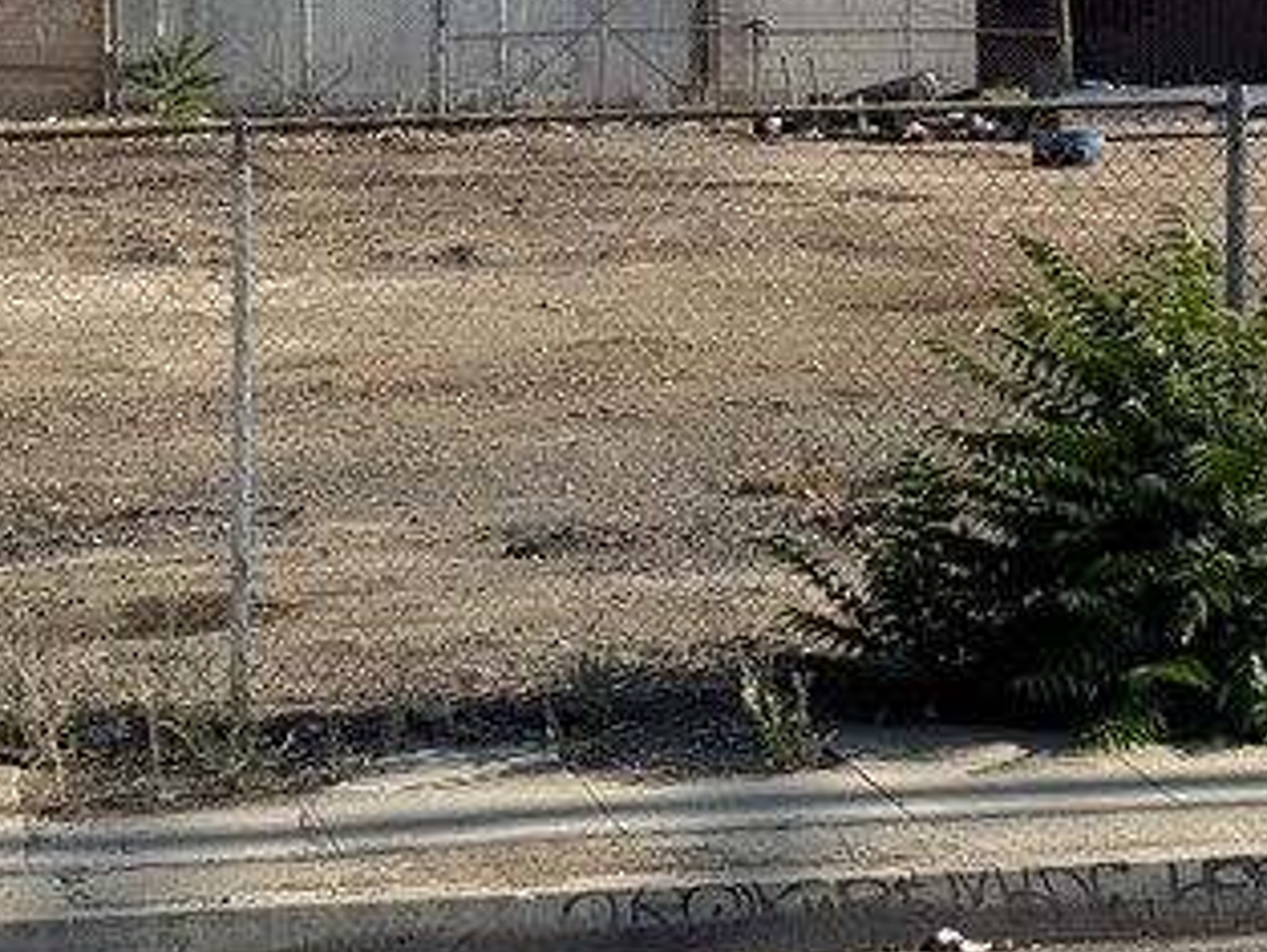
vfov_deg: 9.3
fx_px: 5749
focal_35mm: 157
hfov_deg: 12.4
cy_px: -227
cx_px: 1295
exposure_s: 1/5587
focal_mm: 6.76
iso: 64
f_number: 1.78
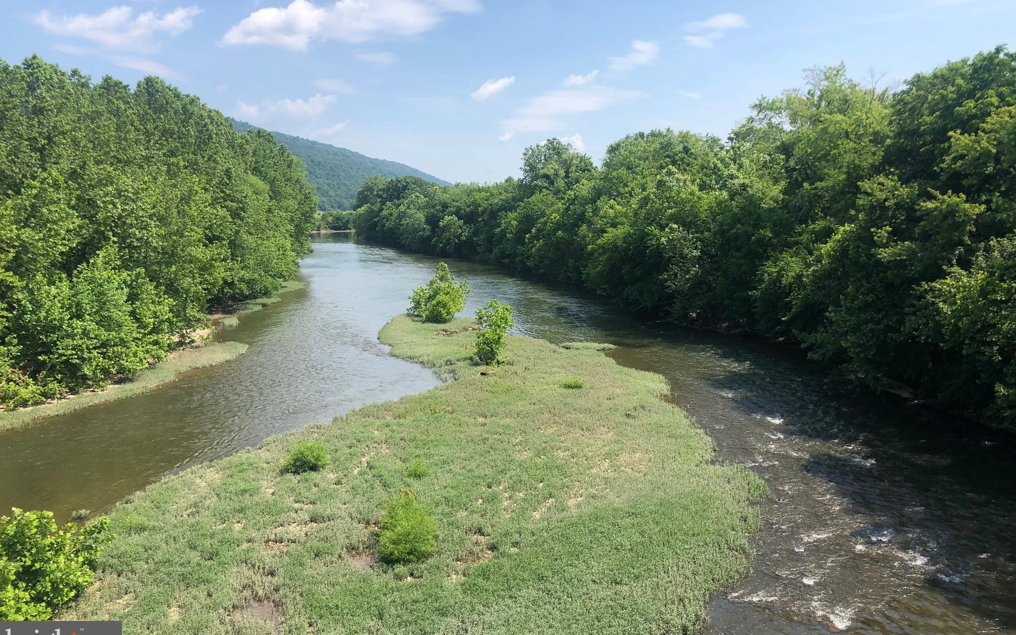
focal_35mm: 30
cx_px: 510
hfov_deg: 62.9
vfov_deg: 41.8
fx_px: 831
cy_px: 277
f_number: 1.8
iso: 20
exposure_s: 1/1845
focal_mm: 3.99
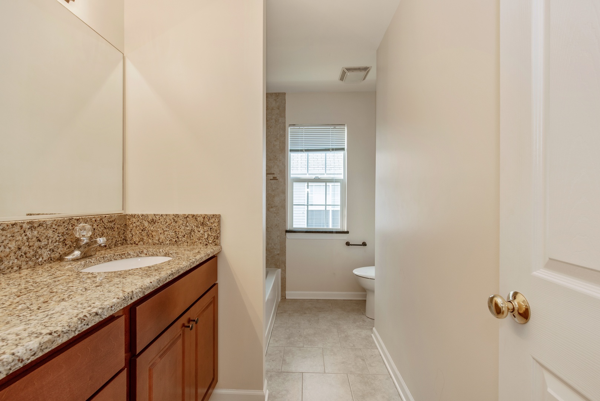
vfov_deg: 77.4
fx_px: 250
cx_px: 300
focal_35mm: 15
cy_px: 200
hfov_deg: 100.4
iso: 200
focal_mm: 15
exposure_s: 1/6
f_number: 11
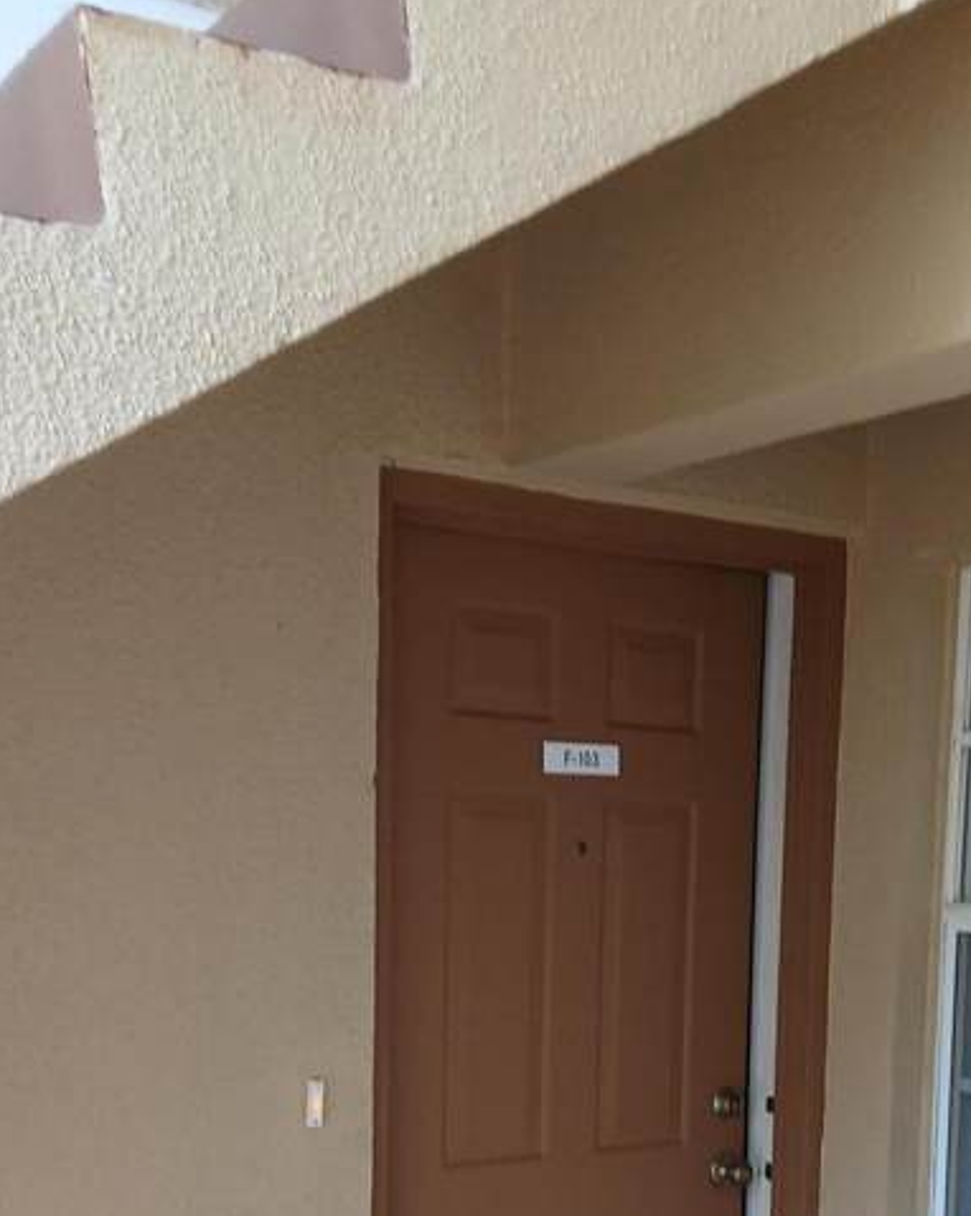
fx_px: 1833
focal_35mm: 51
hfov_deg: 29.7
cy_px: 1086
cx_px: 460
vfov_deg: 34.7
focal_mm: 3.98
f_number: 1.8
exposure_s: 1/60
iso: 125
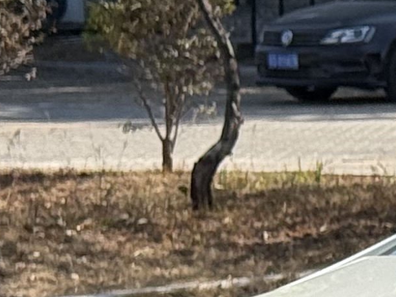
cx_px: 1223
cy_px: 375
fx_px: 3615
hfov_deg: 5.8
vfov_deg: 4.7
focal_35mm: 316
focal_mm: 6.76
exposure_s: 1/3096
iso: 64
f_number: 1.78
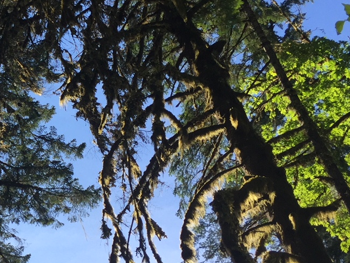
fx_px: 738
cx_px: -88
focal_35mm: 73
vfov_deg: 20.1
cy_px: 97
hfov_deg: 23.9
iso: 32
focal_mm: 4.15
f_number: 2.2
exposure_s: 1/964
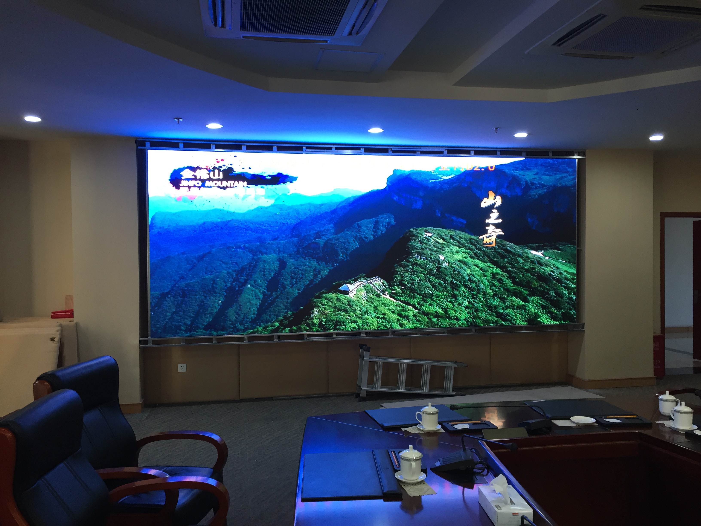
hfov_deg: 61.7
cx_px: 350
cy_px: 263
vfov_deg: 48.2
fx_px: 587
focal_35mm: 29
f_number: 2.2
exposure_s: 1/33
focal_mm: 4.15
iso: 40
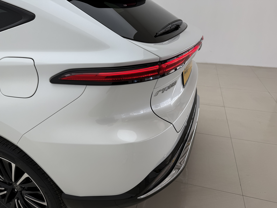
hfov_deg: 71.6
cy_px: 104
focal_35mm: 24
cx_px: 138
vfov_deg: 56.8
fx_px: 192
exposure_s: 1/368
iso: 80
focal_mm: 6.76
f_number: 1.78
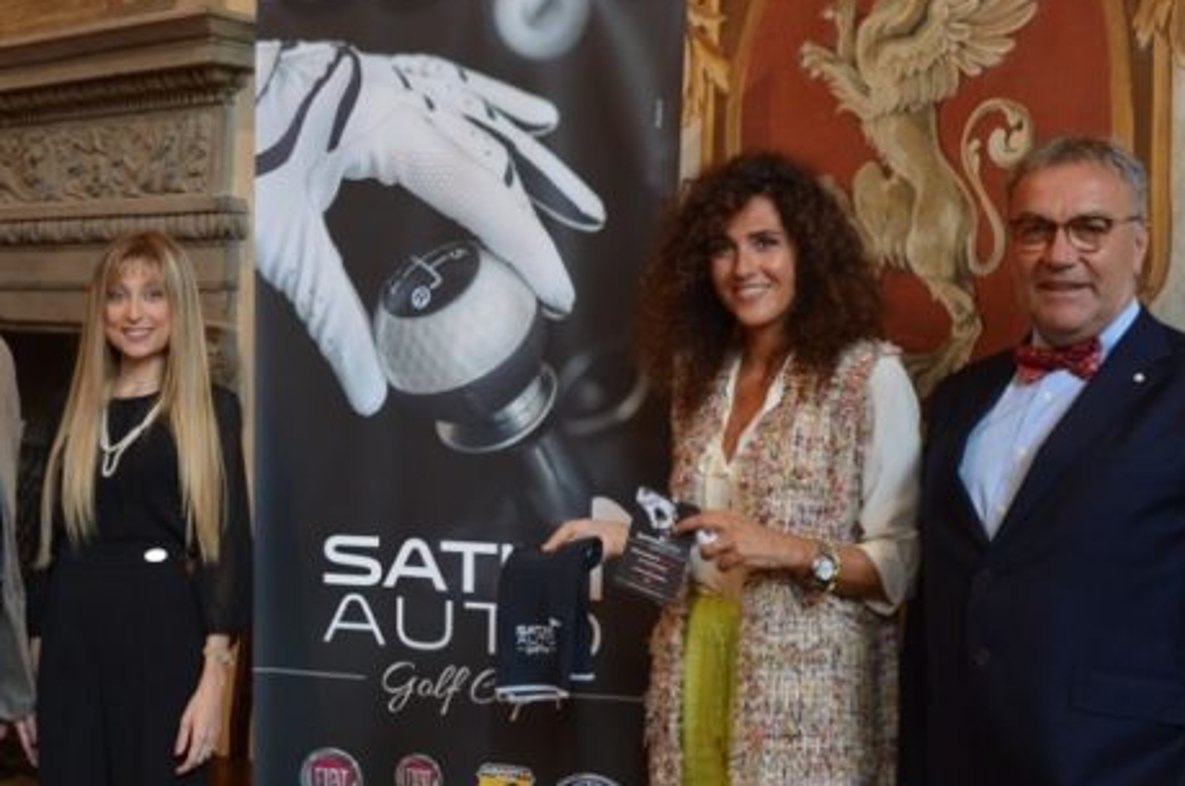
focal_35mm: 57
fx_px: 1865
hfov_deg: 35.1
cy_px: 374
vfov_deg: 23.8
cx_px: 484
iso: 560
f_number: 4
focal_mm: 25
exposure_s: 1/15
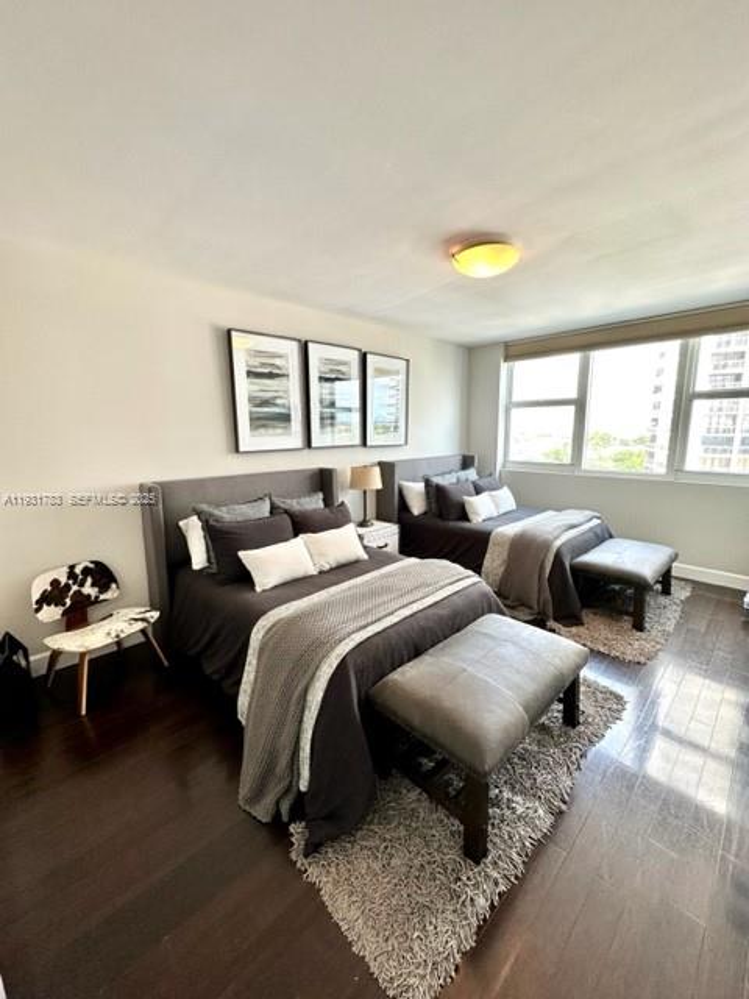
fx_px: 404
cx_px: 374
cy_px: 500
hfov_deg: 85.7
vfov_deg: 102.1
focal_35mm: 14
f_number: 2.2
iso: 100
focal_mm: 2.22
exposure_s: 1/120
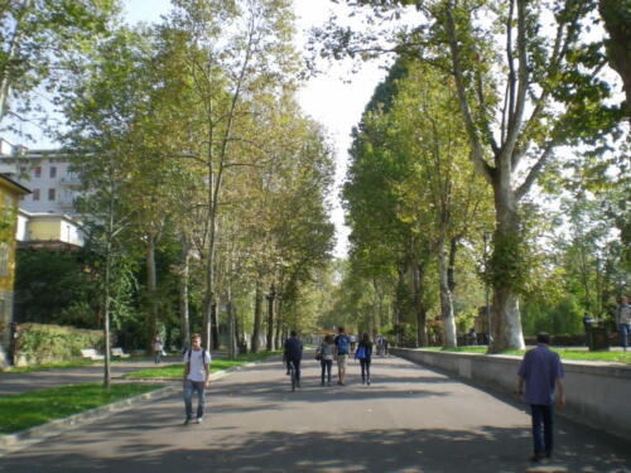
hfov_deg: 49.0
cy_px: 236
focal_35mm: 38
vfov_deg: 37.7
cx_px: 316
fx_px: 693
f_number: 4.6
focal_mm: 6.3
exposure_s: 1/145
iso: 50
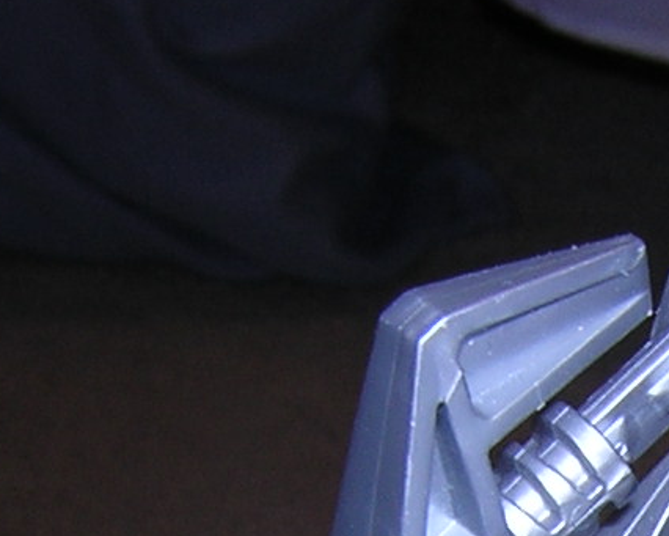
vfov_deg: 11.2
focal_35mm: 132
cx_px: 780
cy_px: 846
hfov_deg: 14.2
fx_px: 2614
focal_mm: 4.7
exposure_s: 1/60.1
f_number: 5.2
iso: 100
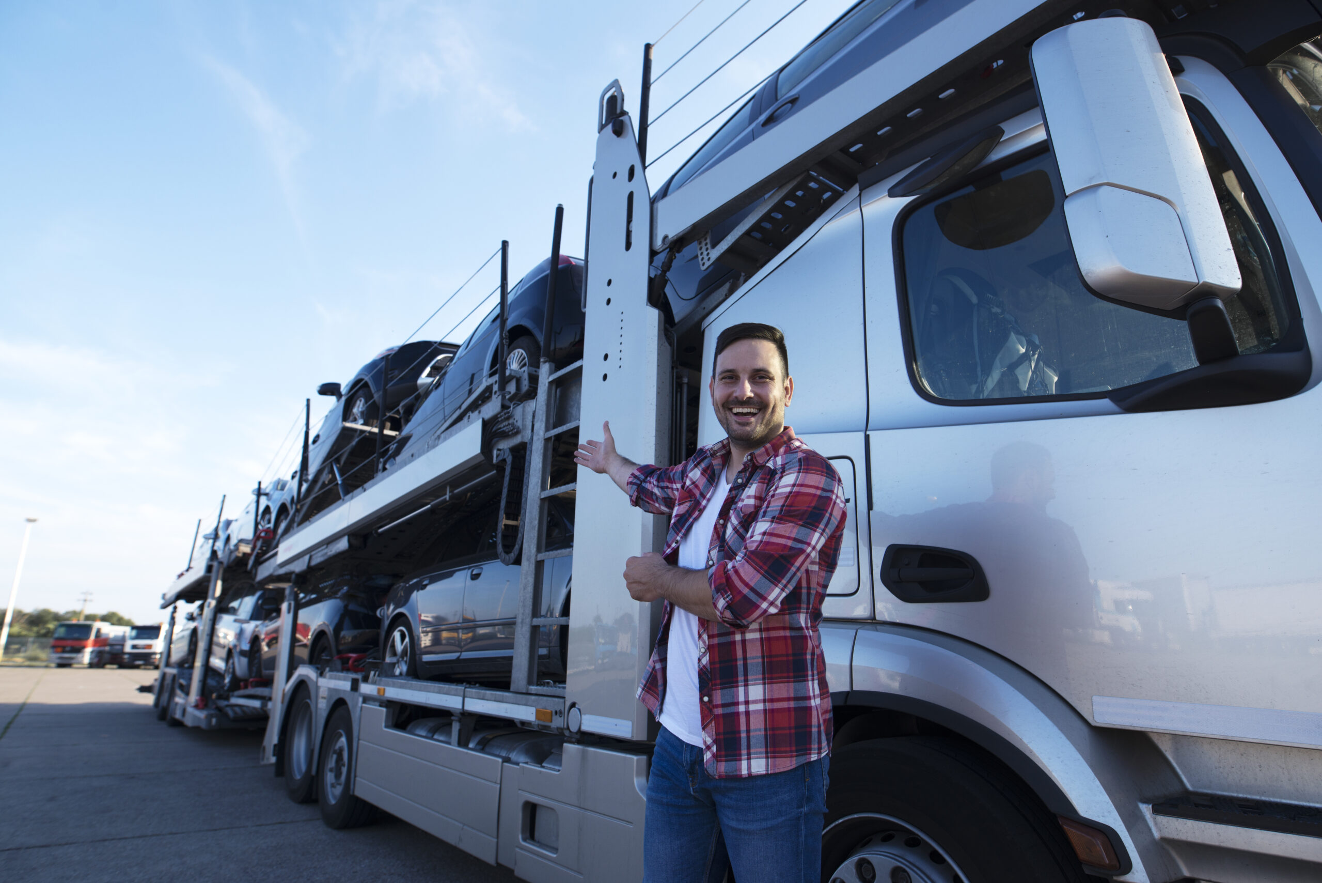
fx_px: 735
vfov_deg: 62.0
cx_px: 661
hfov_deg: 84.0
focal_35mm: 20
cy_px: 442
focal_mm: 20
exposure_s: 1/800
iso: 250
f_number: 5
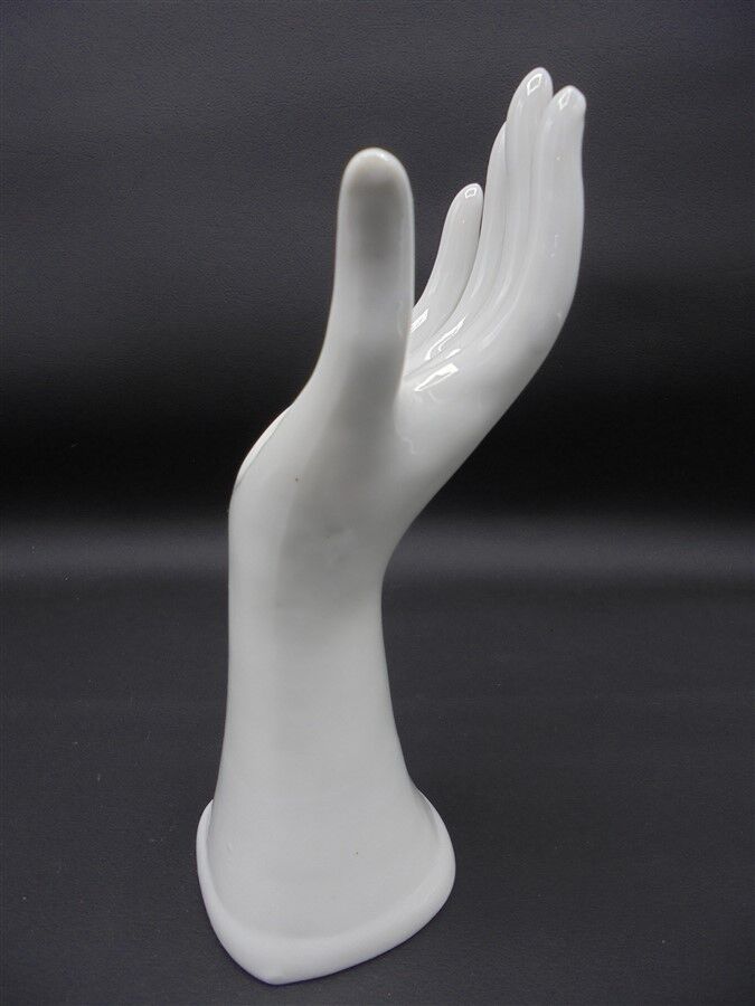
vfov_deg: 67.3
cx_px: 378
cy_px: 503
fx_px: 756
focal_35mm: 26
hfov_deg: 53.1
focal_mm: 4.6
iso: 100
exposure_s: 1/40
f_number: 3.5
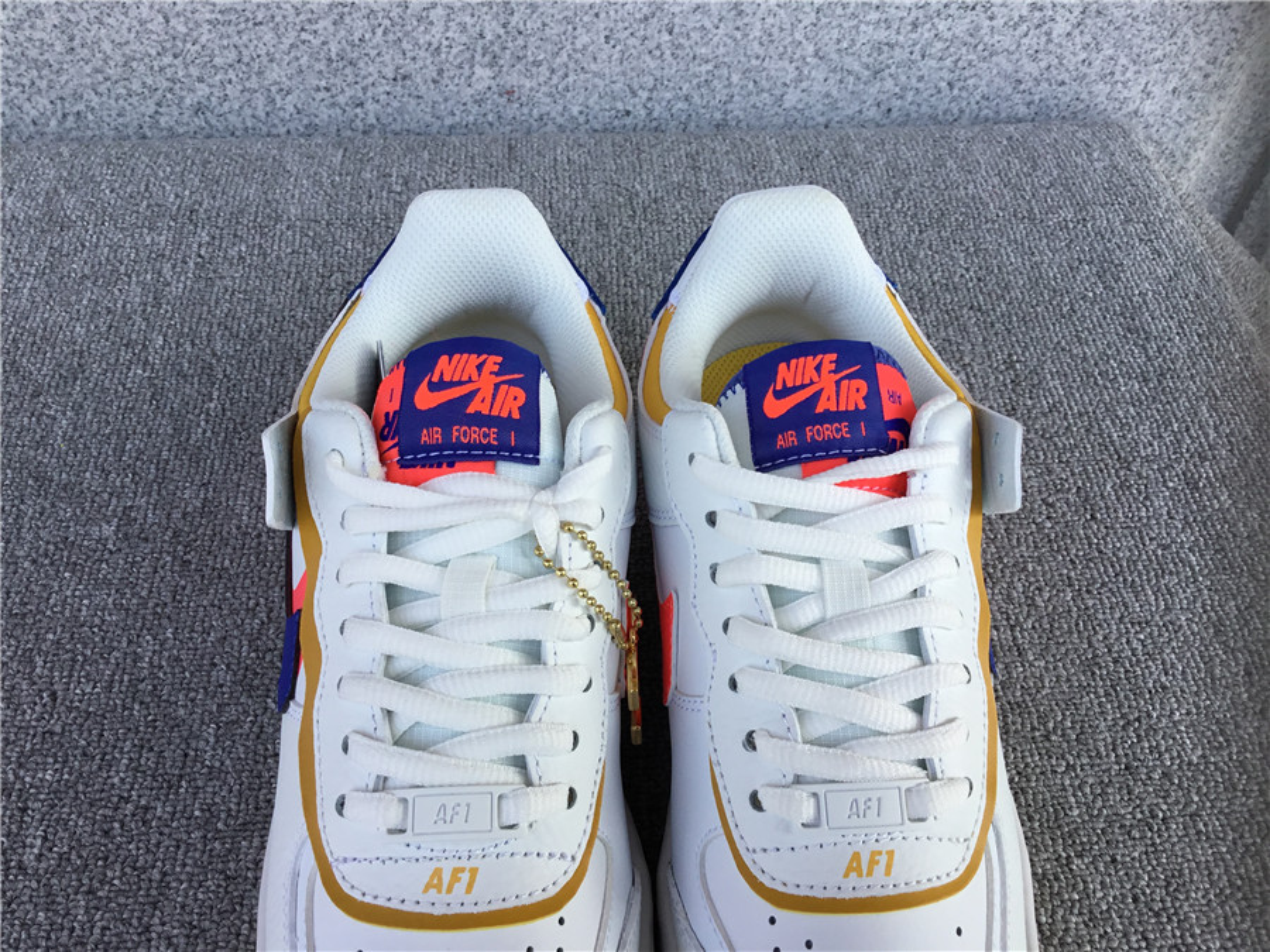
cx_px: 635
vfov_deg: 45.4
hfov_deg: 58.4
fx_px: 1137
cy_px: 476
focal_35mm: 31
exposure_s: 1/286
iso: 25
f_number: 2.4
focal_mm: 3.3
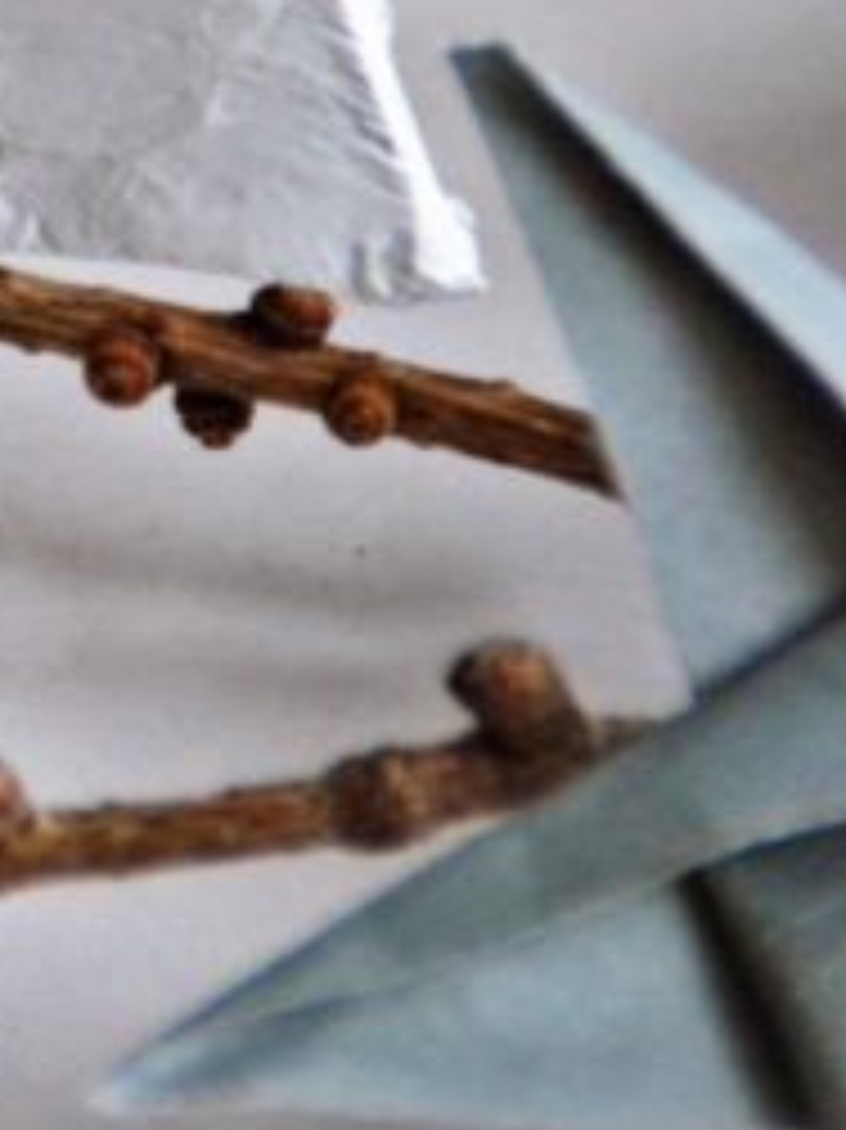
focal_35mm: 1179
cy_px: -270
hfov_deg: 1.3
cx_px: -650
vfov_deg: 1.7
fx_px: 38452
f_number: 6.3
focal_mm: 200
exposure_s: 1/80
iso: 400
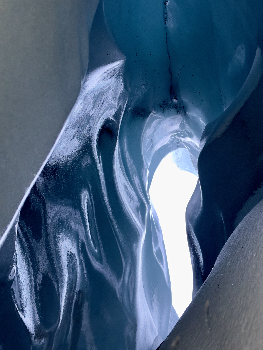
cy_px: 175
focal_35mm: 48
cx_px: 132
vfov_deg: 39.7
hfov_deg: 30.3
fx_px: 486
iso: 250
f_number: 1.78
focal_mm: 6.86
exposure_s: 1/60
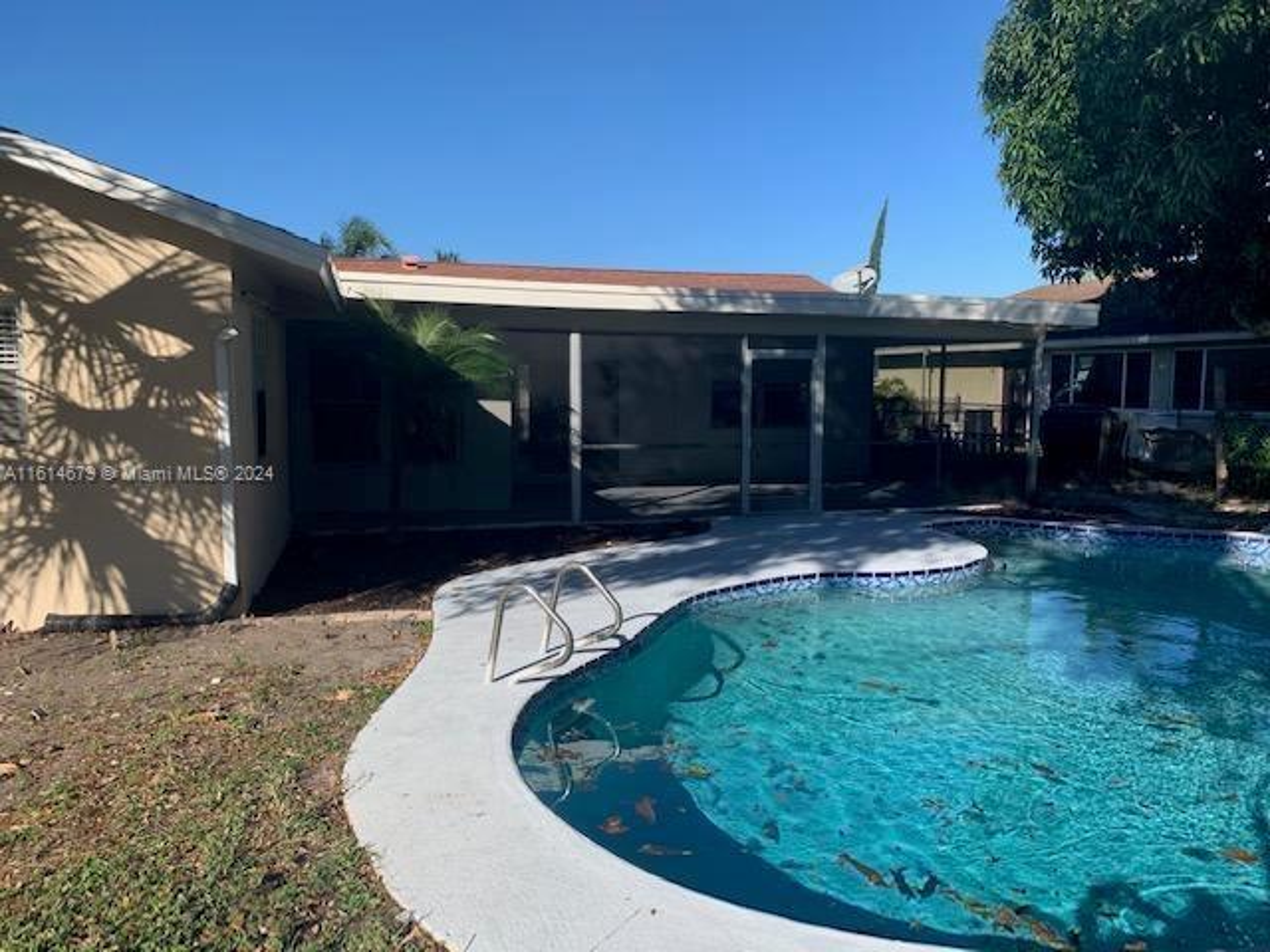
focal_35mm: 26
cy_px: 476
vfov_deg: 53.1
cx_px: 635
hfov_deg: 67.3
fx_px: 954
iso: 25
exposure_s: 1/1992
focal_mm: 4.25
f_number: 1.8
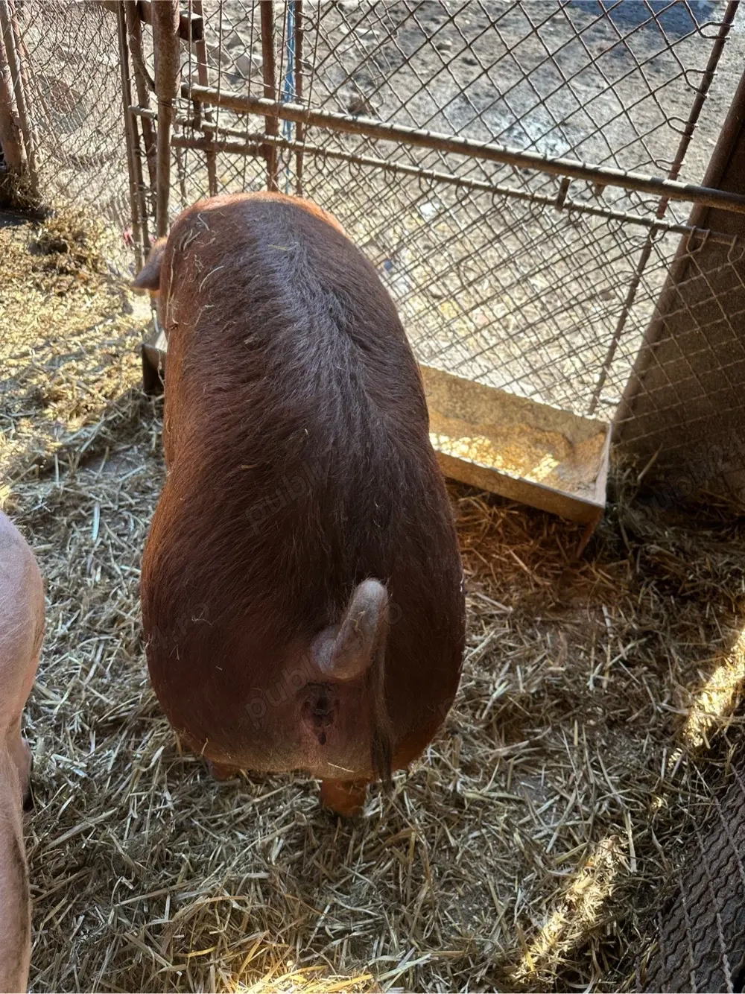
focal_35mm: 24
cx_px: 372
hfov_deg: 56.8
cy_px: 497
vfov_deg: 71.6
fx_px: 689
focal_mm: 6.86
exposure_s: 1/429
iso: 80
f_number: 1.78
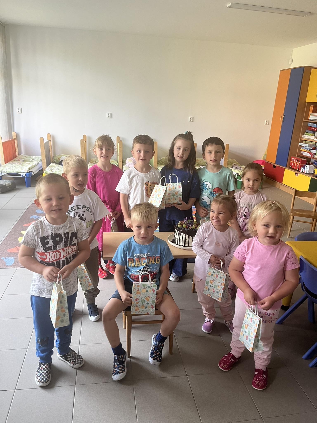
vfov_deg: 67.3
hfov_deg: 53.1
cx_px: 158
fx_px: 317
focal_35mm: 26
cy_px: 212
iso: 125
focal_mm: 5.1
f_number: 1.6
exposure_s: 1/90
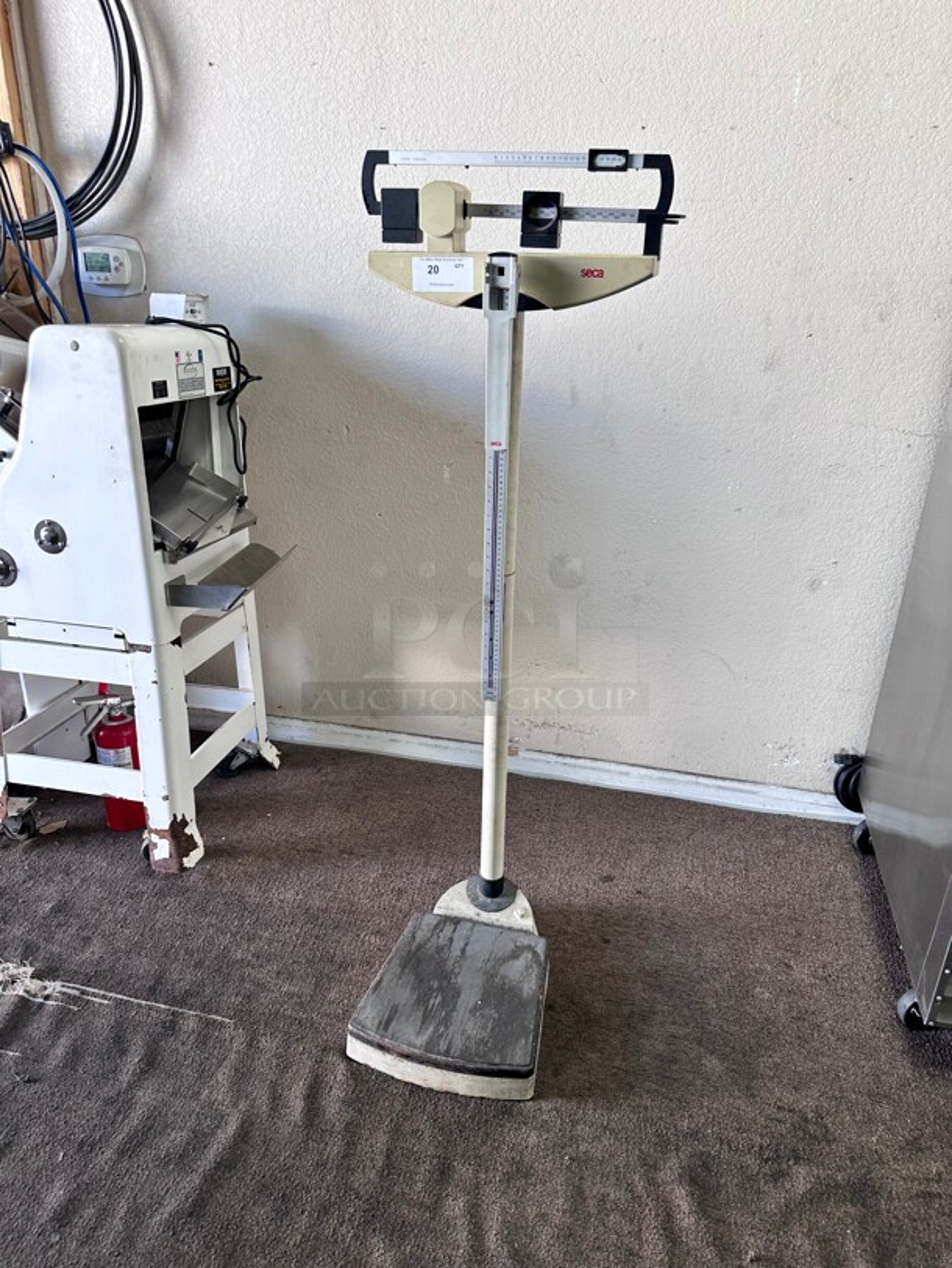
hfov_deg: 56.8
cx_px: 476
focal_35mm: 24
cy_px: 634
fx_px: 880
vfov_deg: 71.6
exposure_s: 1/120
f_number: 1.78
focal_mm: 6.86
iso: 100
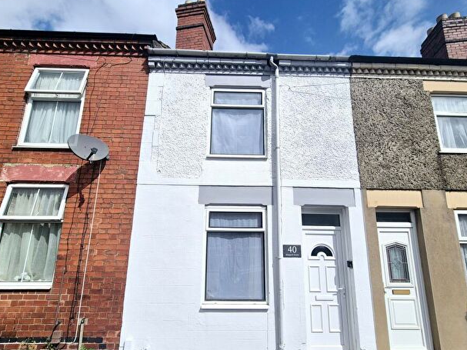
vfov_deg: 81.5
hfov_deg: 98.2
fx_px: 202
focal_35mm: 15
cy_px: 190
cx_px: 235
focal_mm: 2.2
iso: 50
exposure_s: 1/10000
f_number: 2.2
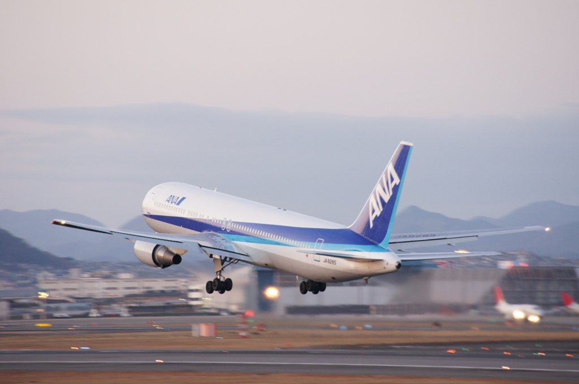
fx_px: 4819
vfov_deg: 4.6
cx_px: 290
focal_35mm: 300
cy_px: 192
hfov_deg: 6.9
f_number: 5.6
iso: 500
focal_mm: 200
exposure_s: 1/50
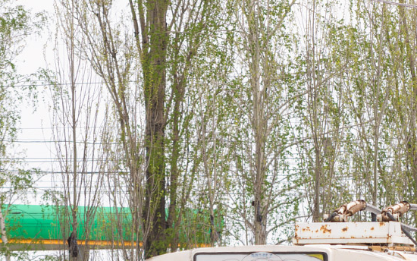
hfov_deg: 3.3
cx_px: 342
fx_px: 7161
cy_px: 300
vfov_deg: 2.1
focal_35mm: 630
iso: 400
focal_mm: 180
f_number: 7.1
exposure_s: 1/250
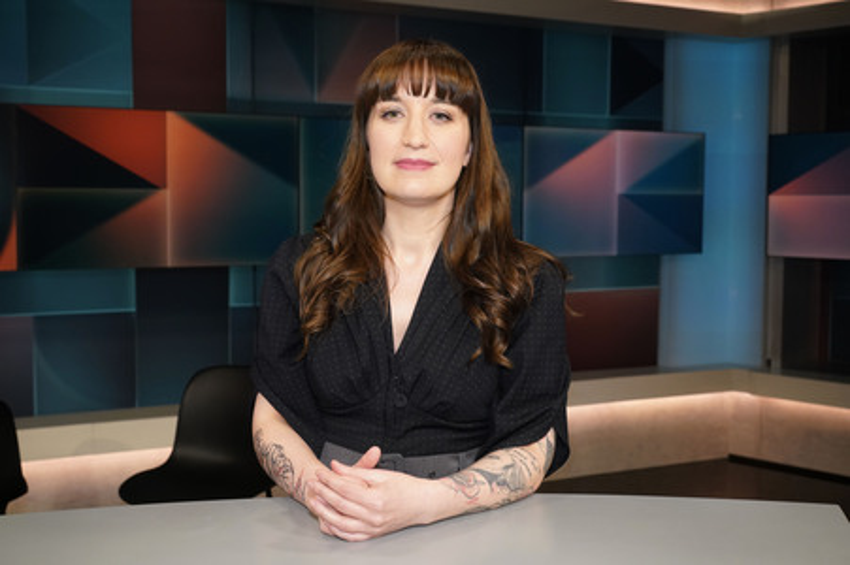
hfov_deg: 50.7
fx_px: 897
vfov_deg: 35.0
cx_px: 425
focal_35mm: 38
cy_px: 282
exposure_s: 1/160
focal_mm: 38
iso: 2000
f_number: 5.6
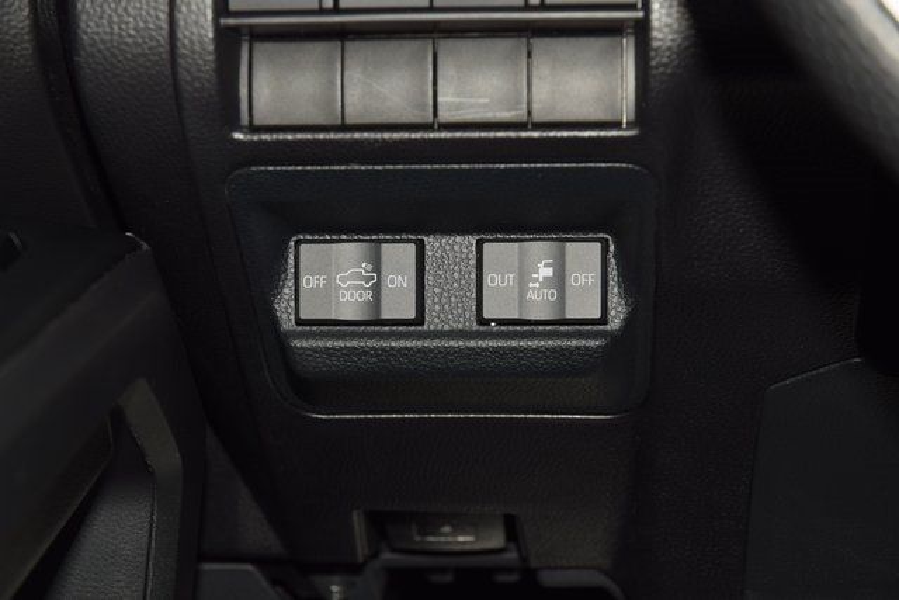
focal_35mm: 105
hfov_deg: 19.5
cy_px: 300
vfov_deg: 13.0
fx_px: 2623
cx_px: 450
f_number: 8
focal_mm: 70
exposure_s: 1/125
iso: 100
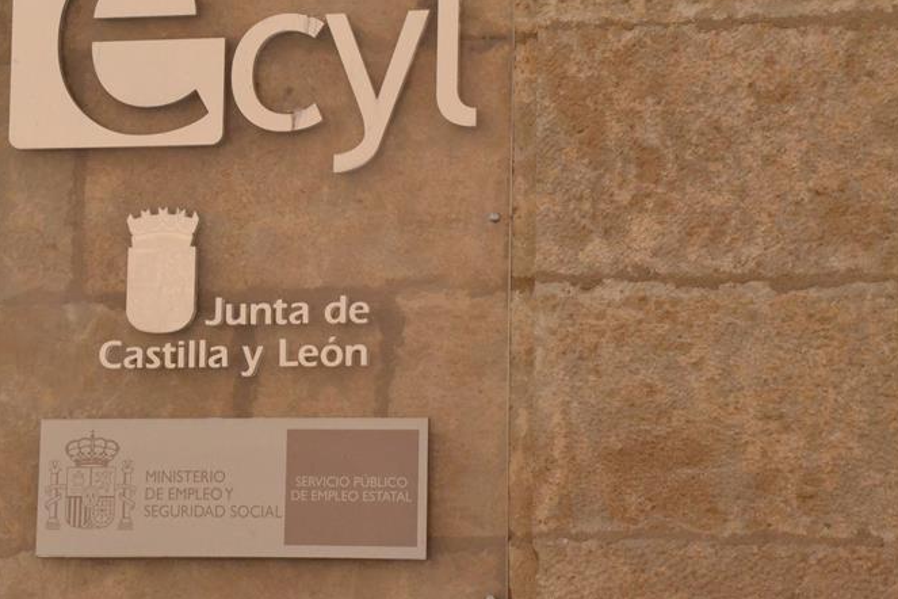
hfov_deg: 11.9
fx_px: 4290
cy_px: 186
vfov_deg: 8.0
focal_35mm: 172
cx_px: 270
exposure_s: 1/2000
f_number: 11
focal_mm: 80
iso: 3200
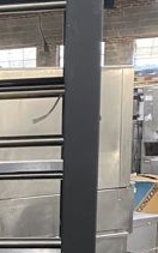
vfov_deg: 18.5
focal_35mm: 106
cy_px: 314
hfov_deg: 11.6
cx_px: -108
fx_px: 730
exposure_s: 1/56
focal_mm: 4.25
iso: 500
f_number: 1.8
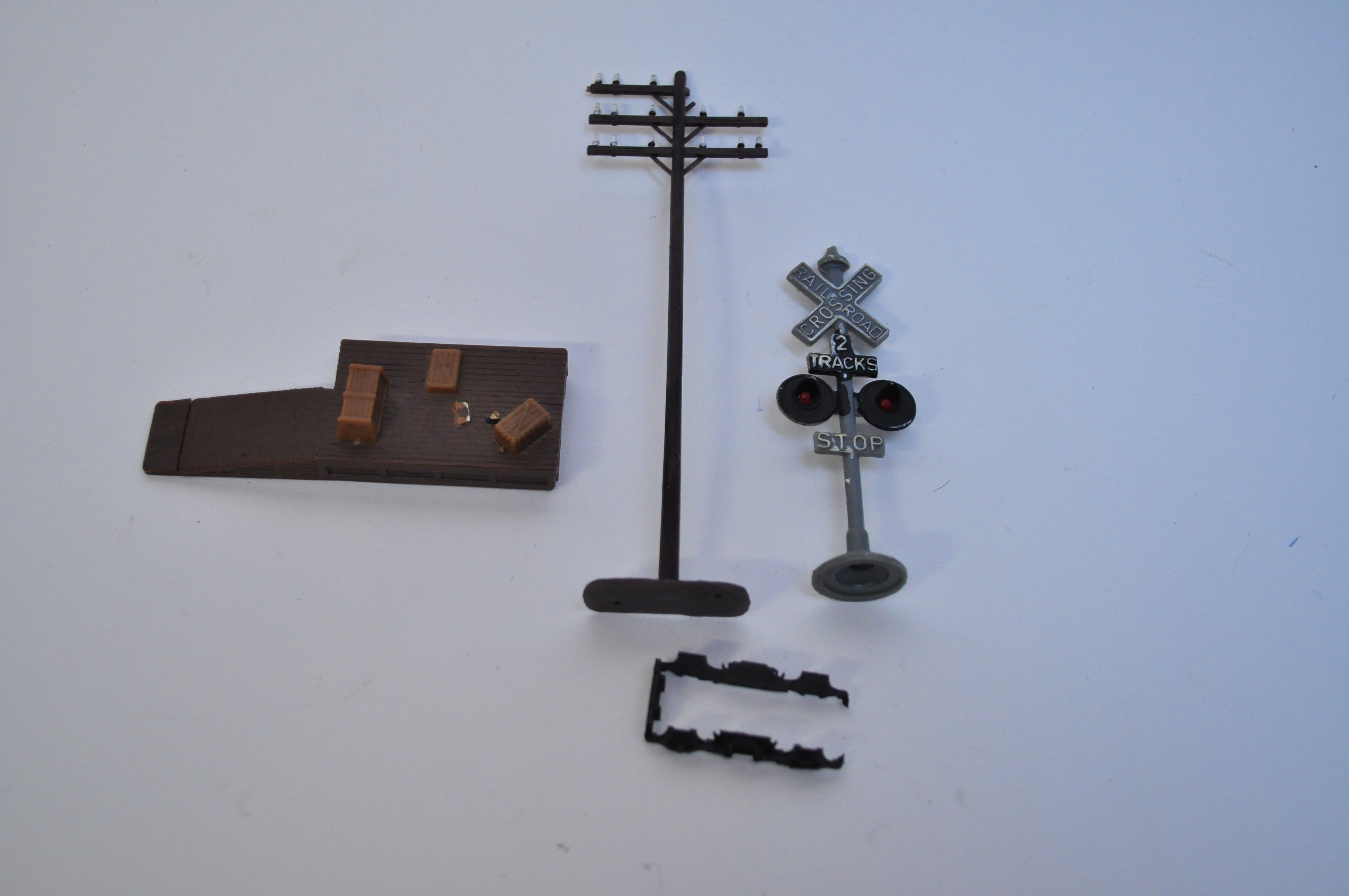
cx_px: 674
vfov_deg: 26.4
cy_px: 448
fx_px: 1909
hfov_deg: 38.9
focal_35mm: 51
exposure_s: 1/125
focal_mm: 34
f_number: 5
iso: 1000
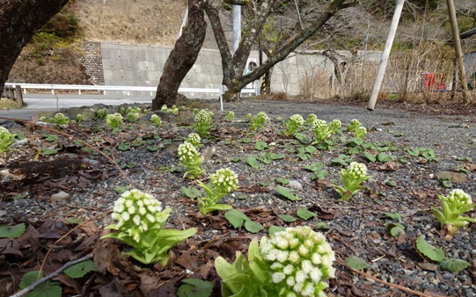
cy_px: 159
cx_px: 241
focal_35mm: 26
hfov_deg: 70.4
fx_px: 337
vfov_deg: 47.6
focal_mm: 4.3
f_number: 4
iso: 100
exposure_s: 1/320
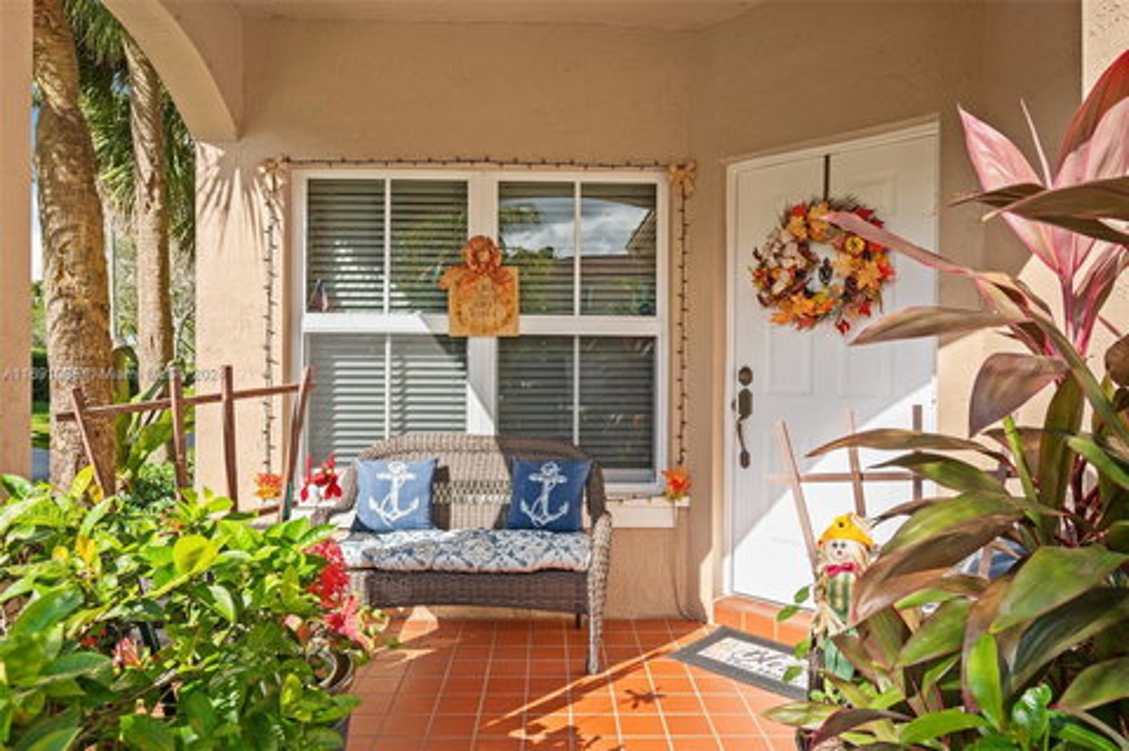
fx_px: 752
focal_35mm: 24
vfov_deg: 53.0
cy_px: 376
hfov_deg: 73.8
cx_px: 564
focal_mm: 24
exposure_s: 1/250
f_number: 8
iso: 200
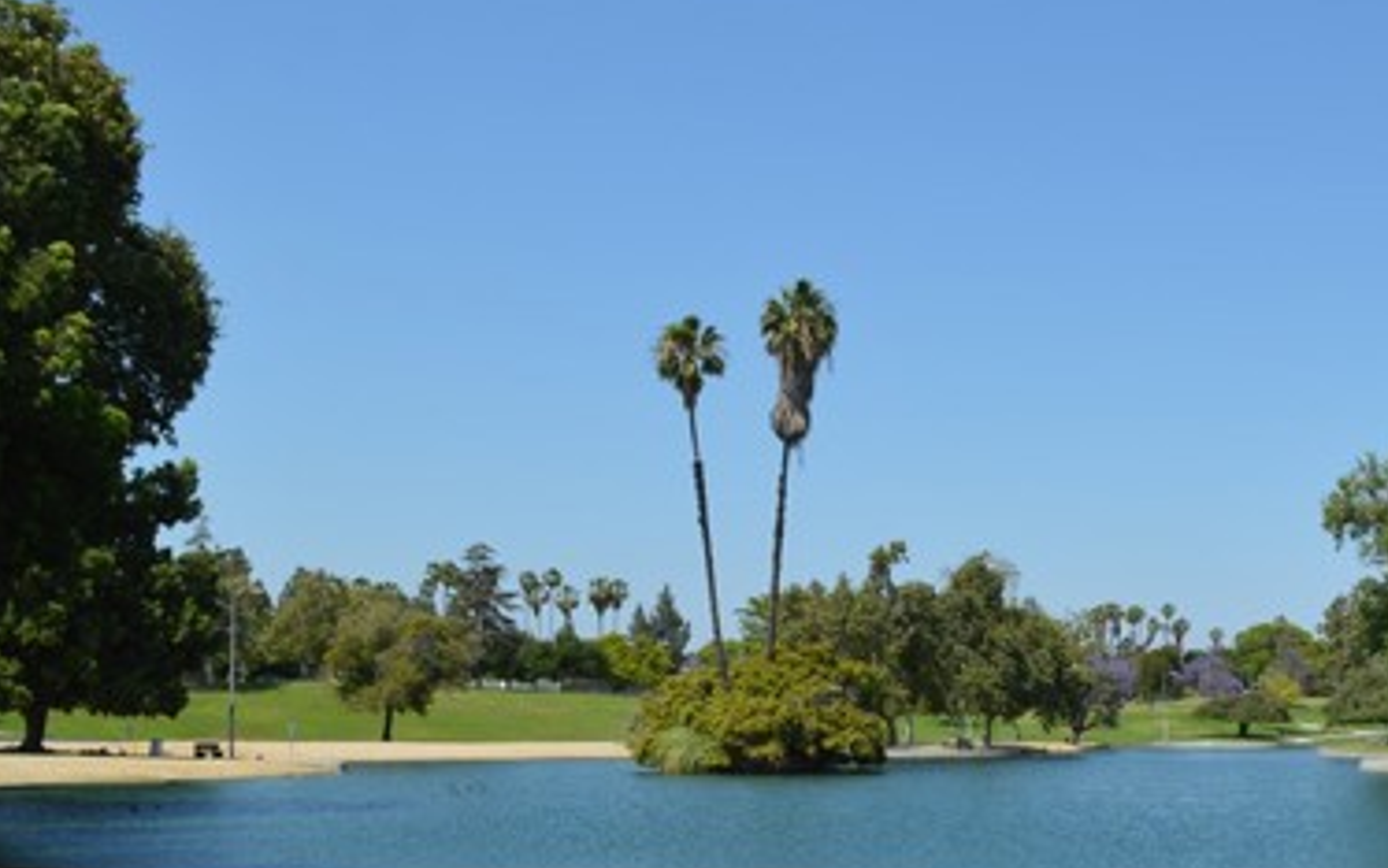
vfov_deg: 27.2
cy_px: 614
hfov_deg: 42.0
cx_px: 932
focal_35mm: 47
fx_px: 1778
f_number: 8
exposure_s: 1/250
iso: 100
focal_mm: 18
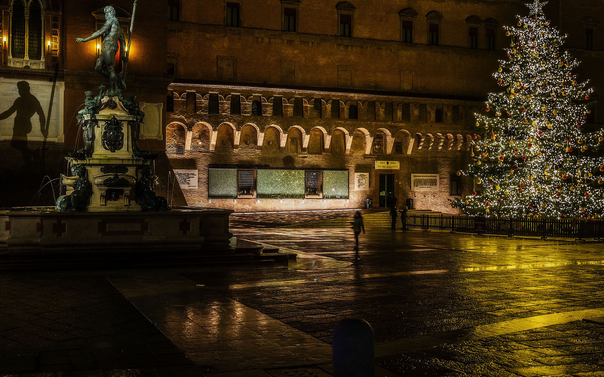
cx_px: 263
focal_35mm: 36
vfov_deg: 35.5
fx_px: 587
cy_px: 145
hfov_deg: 54.3
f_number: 4
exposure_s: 1/8
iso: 800
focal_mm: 26.5
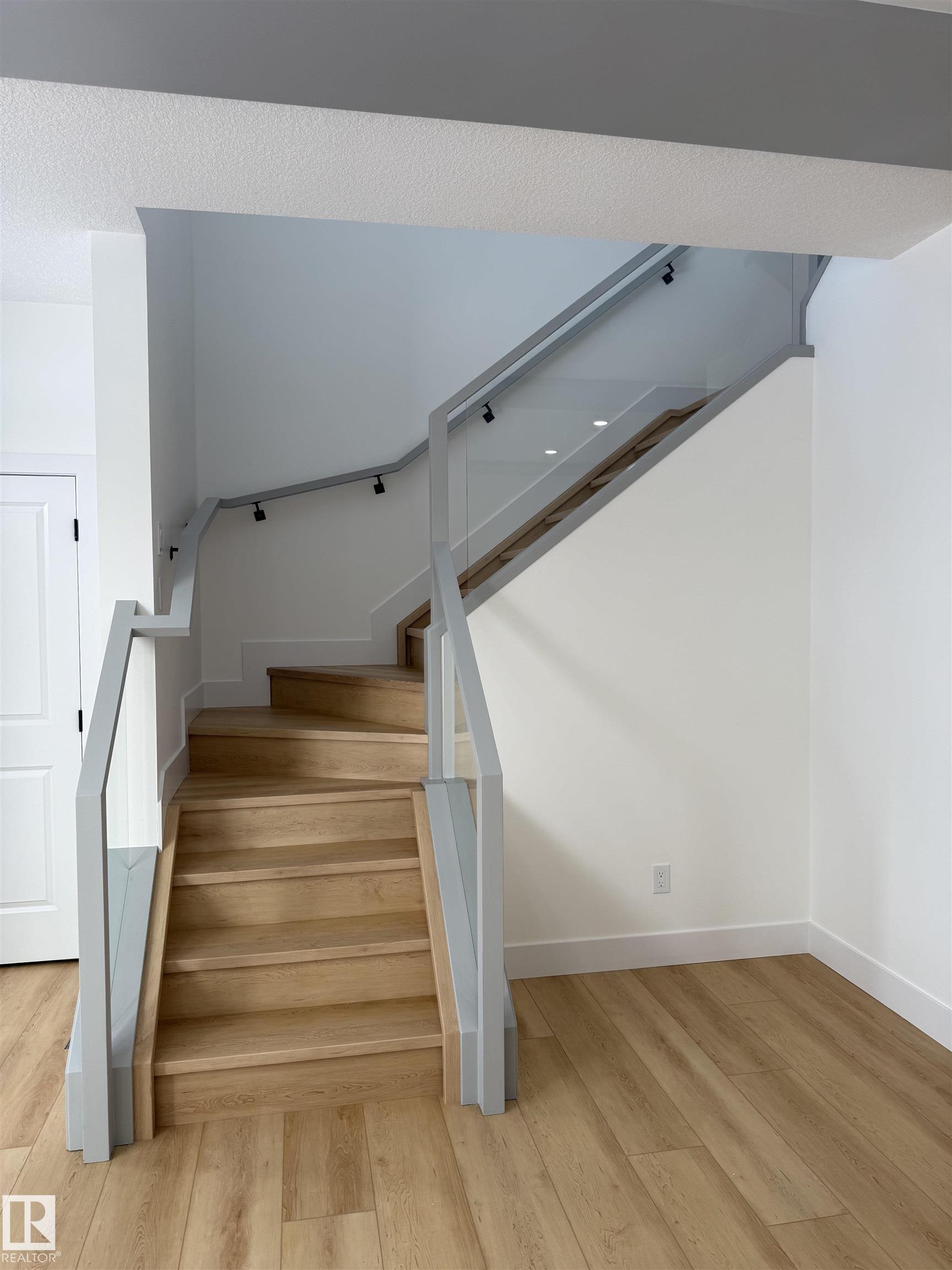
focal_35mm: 24
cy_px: 635
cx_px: 476
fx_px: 880
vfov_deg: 71.6
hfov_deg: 56.8
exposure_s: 1/121
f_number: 1.78
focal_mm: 6.76
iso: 64
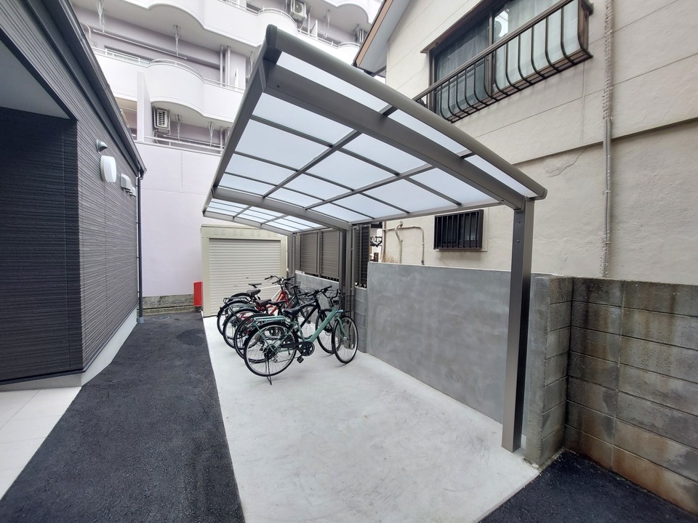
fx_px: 262
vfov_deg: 89.9
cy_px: 262
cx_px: 349
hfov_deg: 106.2
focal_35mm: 13
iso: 64
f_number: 2.2
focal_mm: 1.74
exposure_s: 1/100
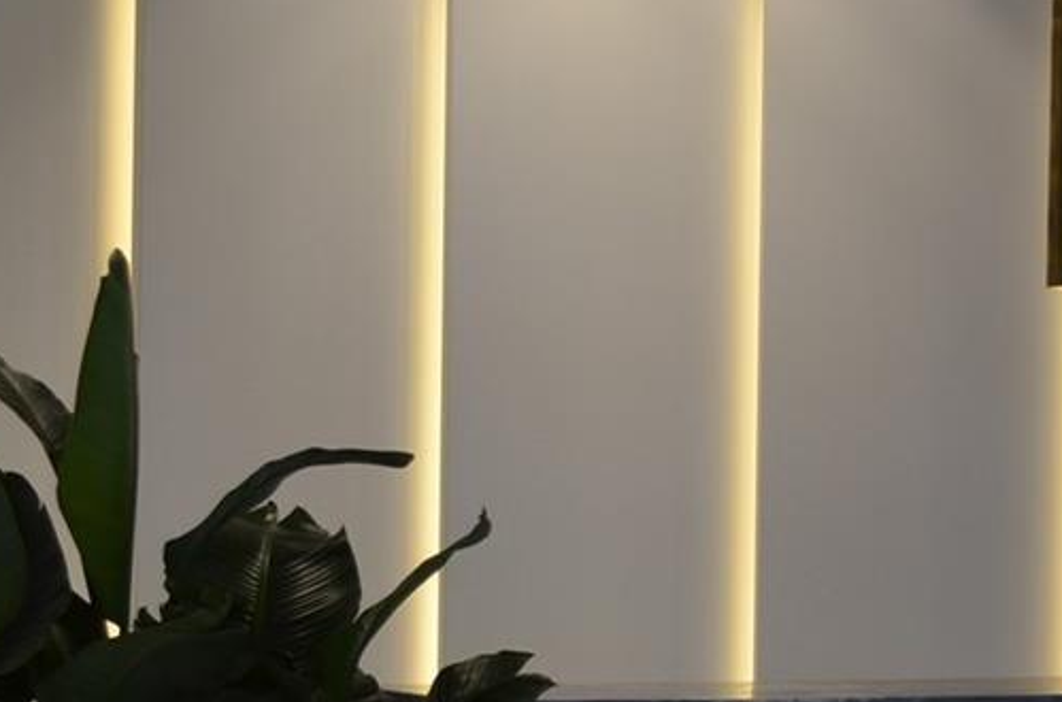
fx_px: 3678
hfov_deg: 16.3
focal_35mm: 125
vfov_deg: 10.9
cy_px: 569
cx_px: 924
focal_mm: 26
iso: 400
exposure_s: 1/80
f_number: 4.5
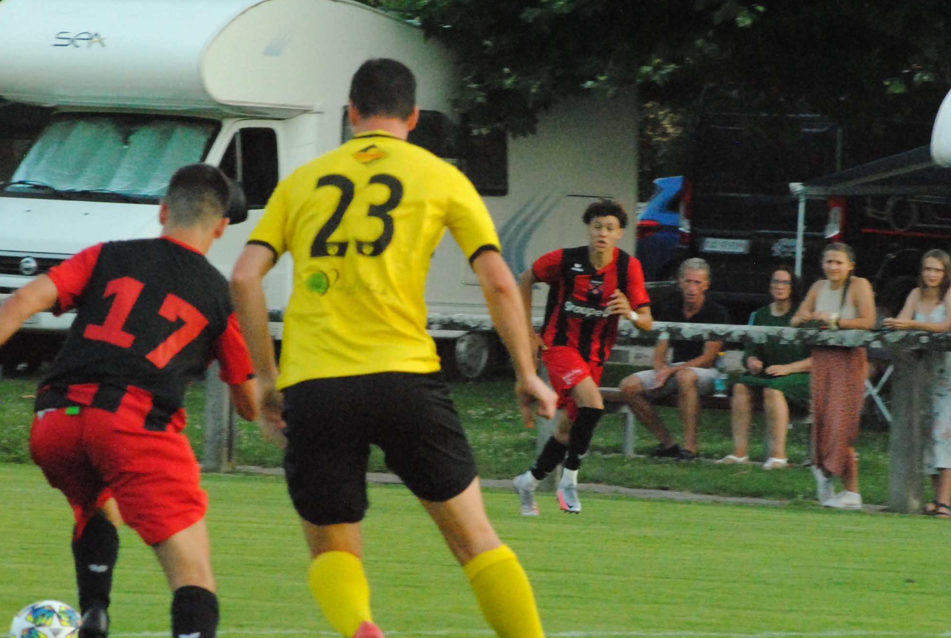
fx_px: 10050
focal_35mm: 380
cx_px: 365
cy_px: 385
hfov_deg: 5.4
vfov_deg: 3.6
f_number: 11
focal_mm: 195
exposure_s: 1/320
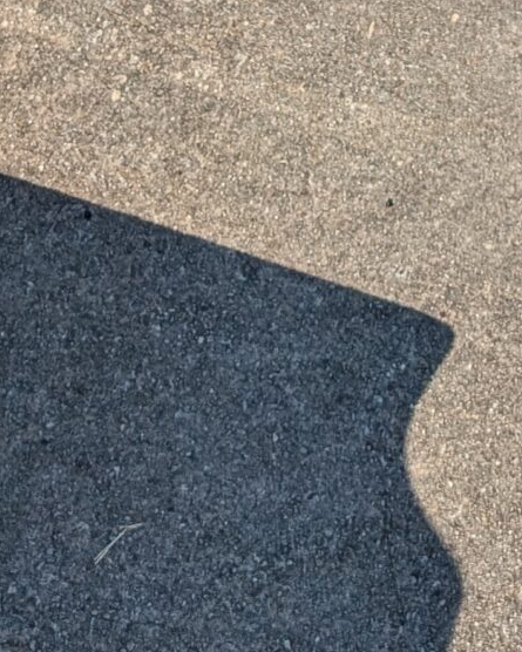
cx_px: 544
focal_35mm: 108
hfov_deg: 14.0
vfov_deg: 13.7
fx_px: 2085
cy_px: -831
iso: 21
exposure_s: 1/1080
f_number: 1.68
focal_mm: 6.9
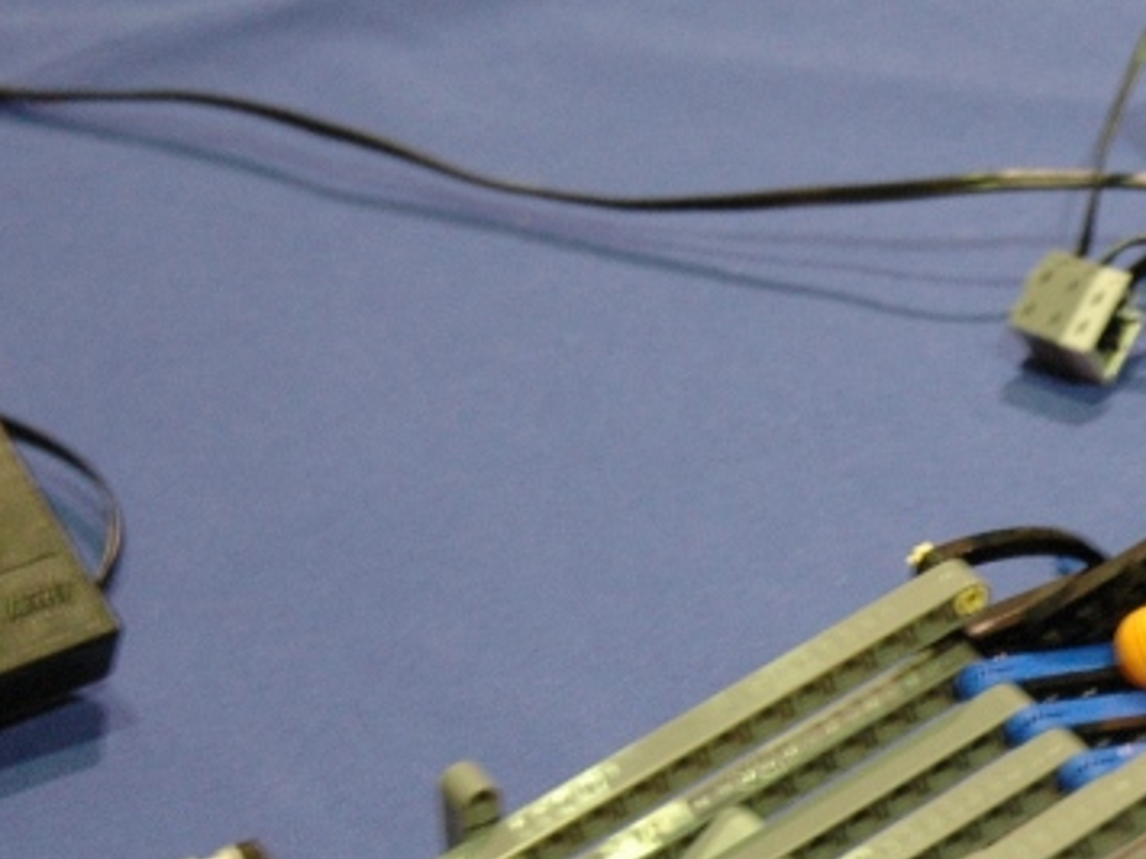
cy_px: 614
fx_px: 6056
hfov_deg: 10.6
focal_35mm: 183
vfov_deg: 8.1
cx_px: 1514
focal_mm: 44
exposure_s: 1/10
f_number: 4.5
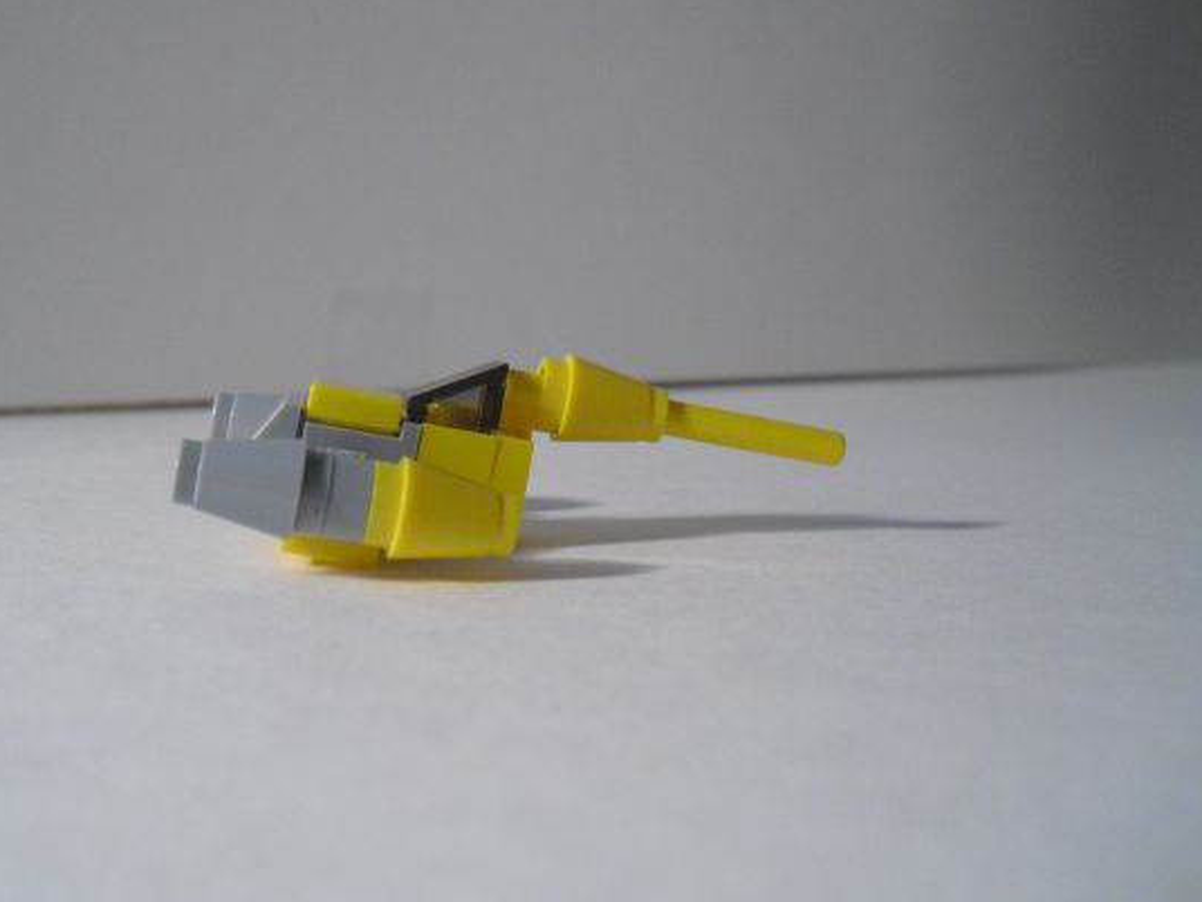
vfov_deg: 33.6
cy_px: 420
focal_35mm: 43
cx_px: 525
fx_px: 1493
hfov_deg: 43.8
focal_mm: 6.3
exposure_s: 1/80
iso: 400
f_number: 3.1
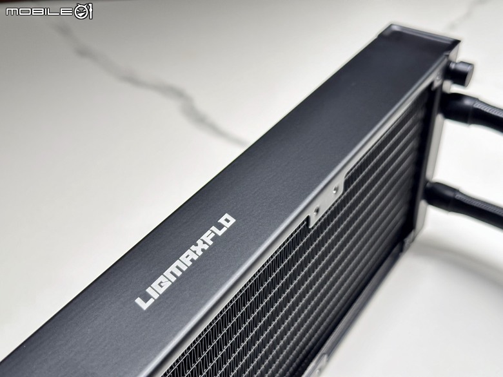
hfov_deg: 39.7
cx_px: 252
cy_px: 188
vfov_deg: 30.3
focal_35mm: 48
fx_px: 697
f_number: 1.78
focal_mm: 6.86
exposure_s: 1/50
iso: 250
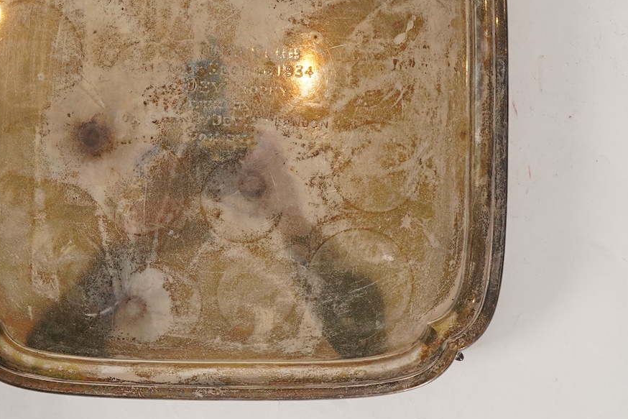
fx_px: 1413
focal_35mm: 81
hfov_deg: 25.0
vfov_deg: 16.8
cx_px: 221
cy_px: 110
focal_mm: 30
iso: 400
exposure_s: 1/125
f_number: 22
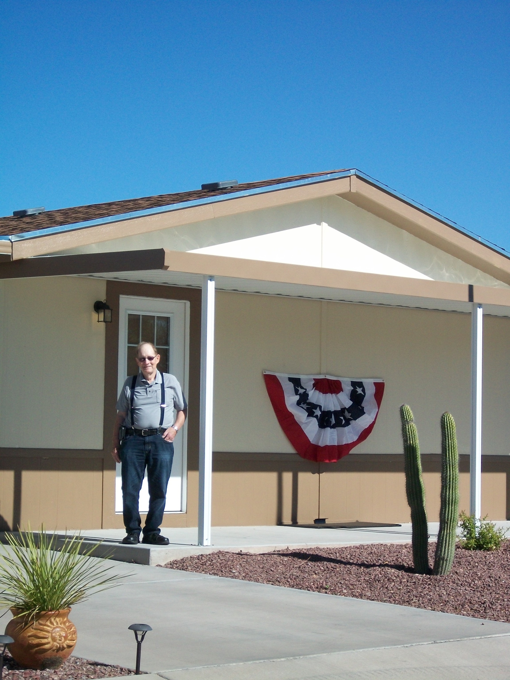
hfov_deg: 15.4
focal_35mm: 96
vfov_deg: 20.4
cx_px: 255
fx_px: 1886
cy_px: 340
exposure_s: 1/640
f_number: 5.2
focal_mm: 17.1
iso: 100
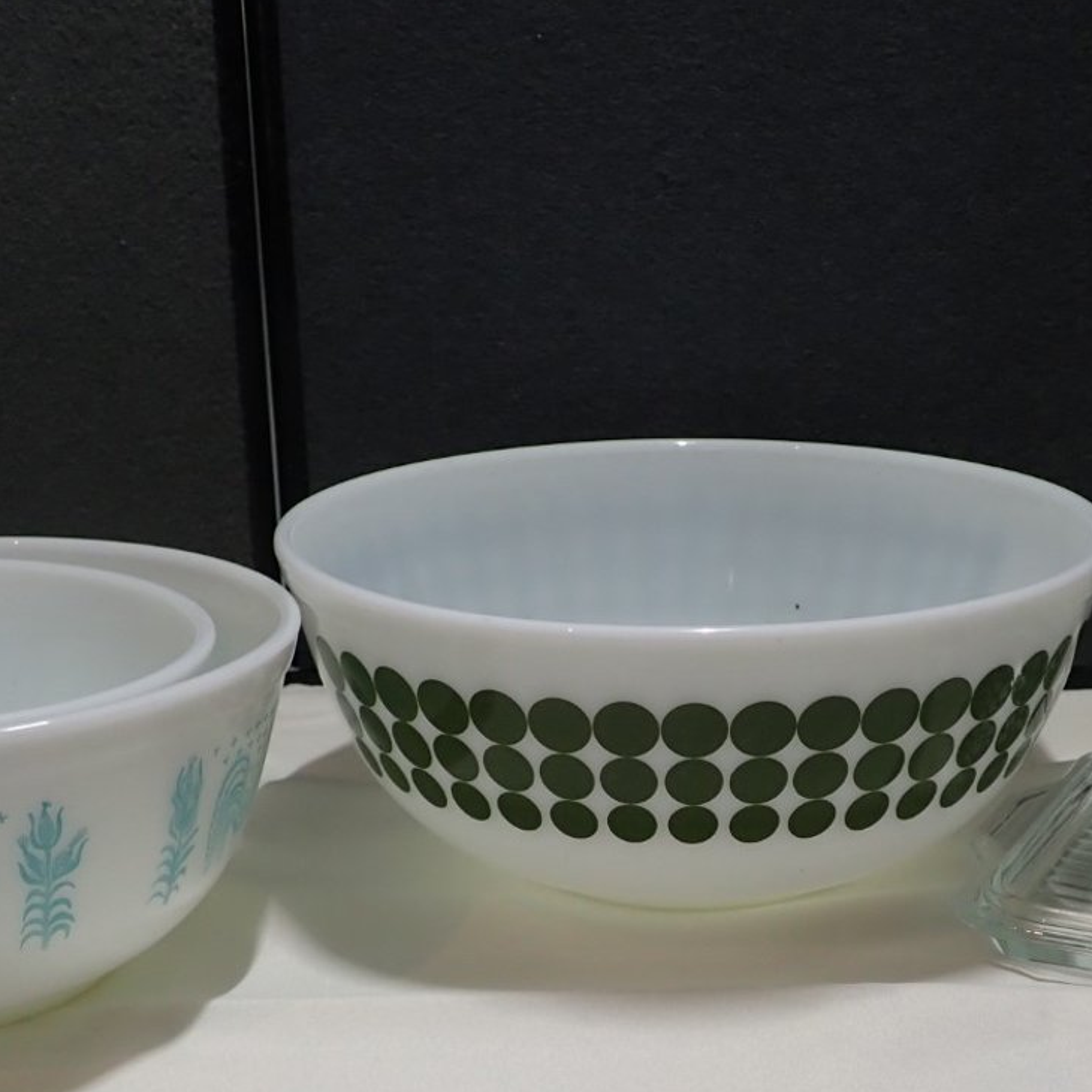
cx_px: 672
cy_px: 832
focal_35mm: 55
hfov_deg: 31.0
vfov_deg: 30.5
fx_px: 1963
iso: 200
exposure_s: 1/125
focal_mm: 5.4
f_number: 2.3
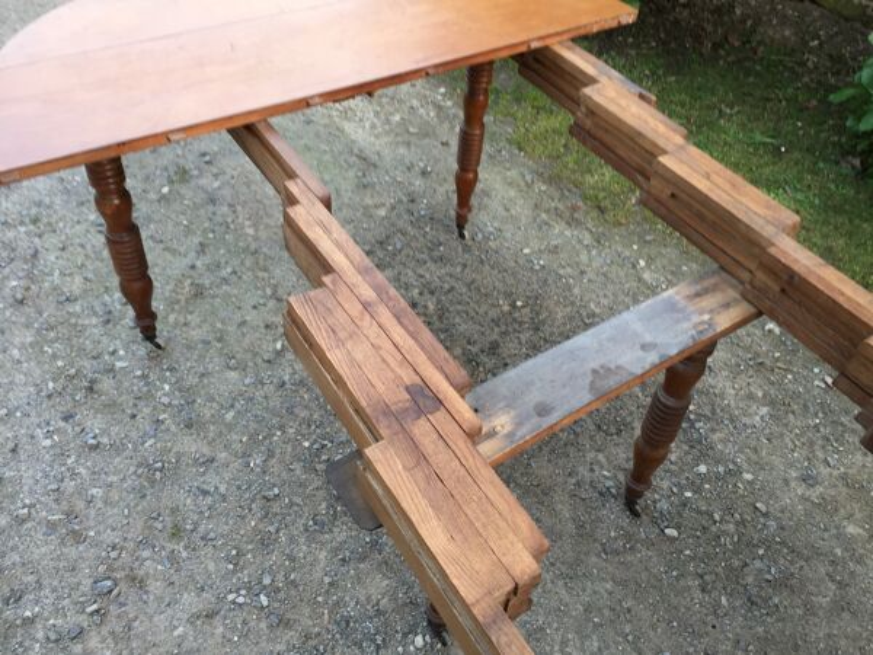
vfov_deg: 48.2
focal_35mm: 29
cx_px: 436
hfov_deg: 61.7
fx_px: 731
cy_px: 328
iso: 40
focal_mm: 4.15
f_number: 2.2
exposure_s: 1/50
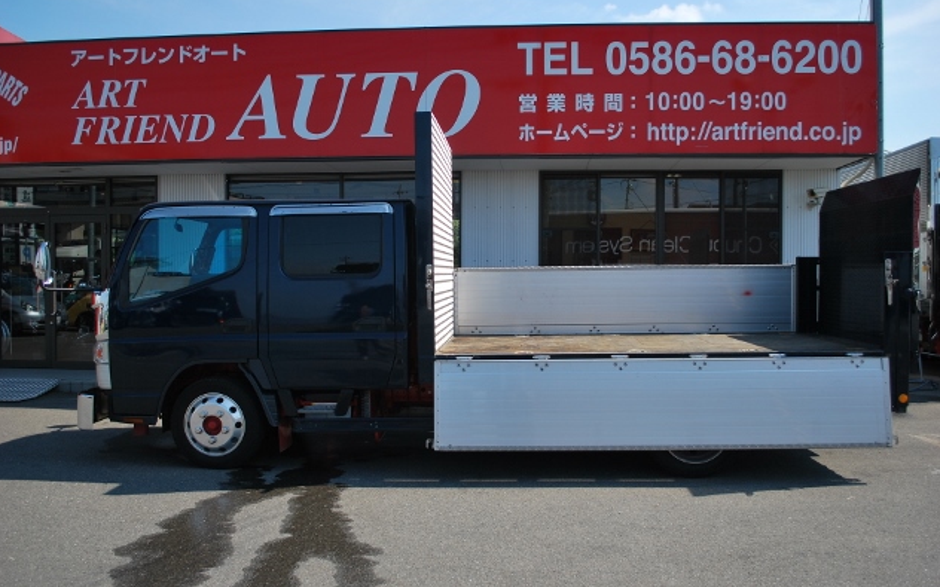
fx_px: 794
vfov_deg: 40.6
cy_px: 299
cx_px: 470
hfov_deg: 61.2
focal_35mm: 31
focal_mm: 20
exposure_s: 1/1000
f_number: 4
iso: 125
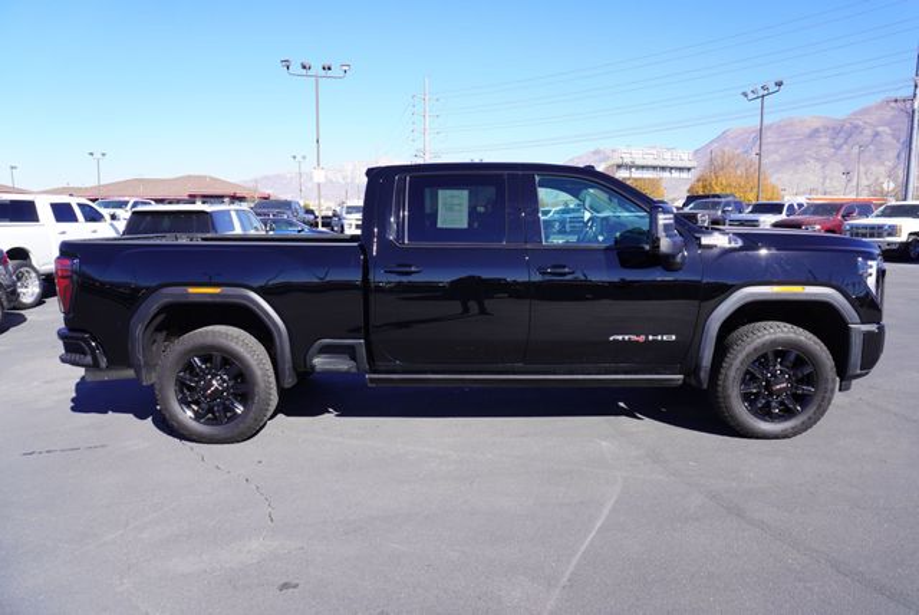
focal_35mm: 24
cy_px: 308
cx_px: 460
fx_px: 613
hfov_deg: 73.7
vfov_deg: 53.2
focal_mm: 16
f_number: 6.3
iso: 100
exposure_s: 1/160
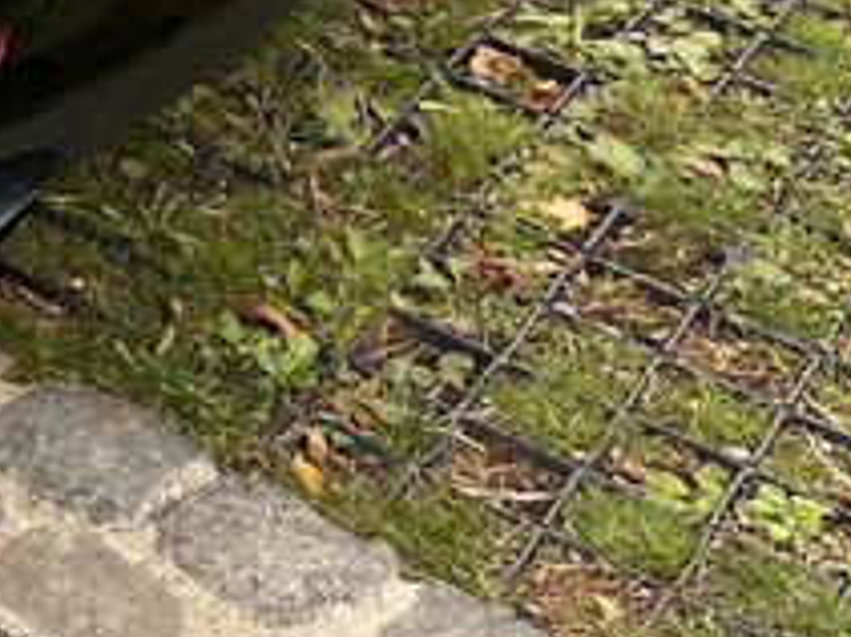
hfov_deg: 12.9
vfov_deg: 10.5
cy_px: -758
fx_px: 3096
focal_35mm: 126
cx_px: -1032
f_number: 1.6
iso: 32
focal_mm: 5.1
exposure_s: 1/142
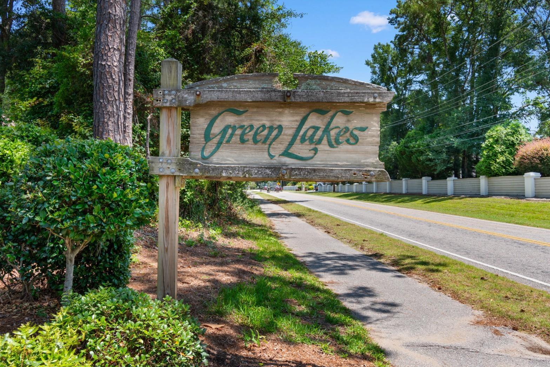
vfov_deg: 42.3
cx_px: 273
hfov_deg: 60.3
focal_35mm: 31
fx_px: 474
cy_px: 184
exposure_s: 1/125
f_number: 5.6
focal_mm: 20
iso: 100
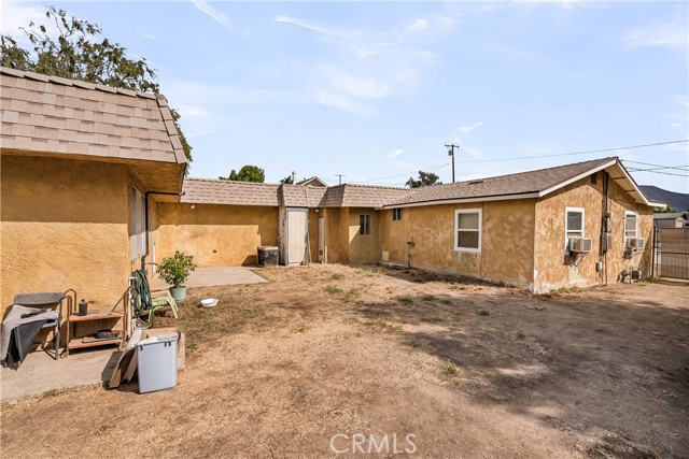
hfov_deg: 96.7
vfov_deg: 73.8
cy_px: 230
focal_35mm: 16
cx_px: 344
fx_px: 306
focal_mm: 16
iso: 320
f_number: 5.6
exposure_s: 1/2500
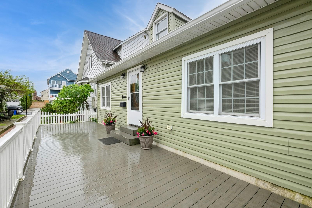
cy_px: 104
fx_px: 139
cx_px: 156
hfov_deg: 96.7
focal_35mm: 16
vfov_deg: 73.7
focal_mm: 16
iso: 400
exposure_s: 1/250
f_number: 11
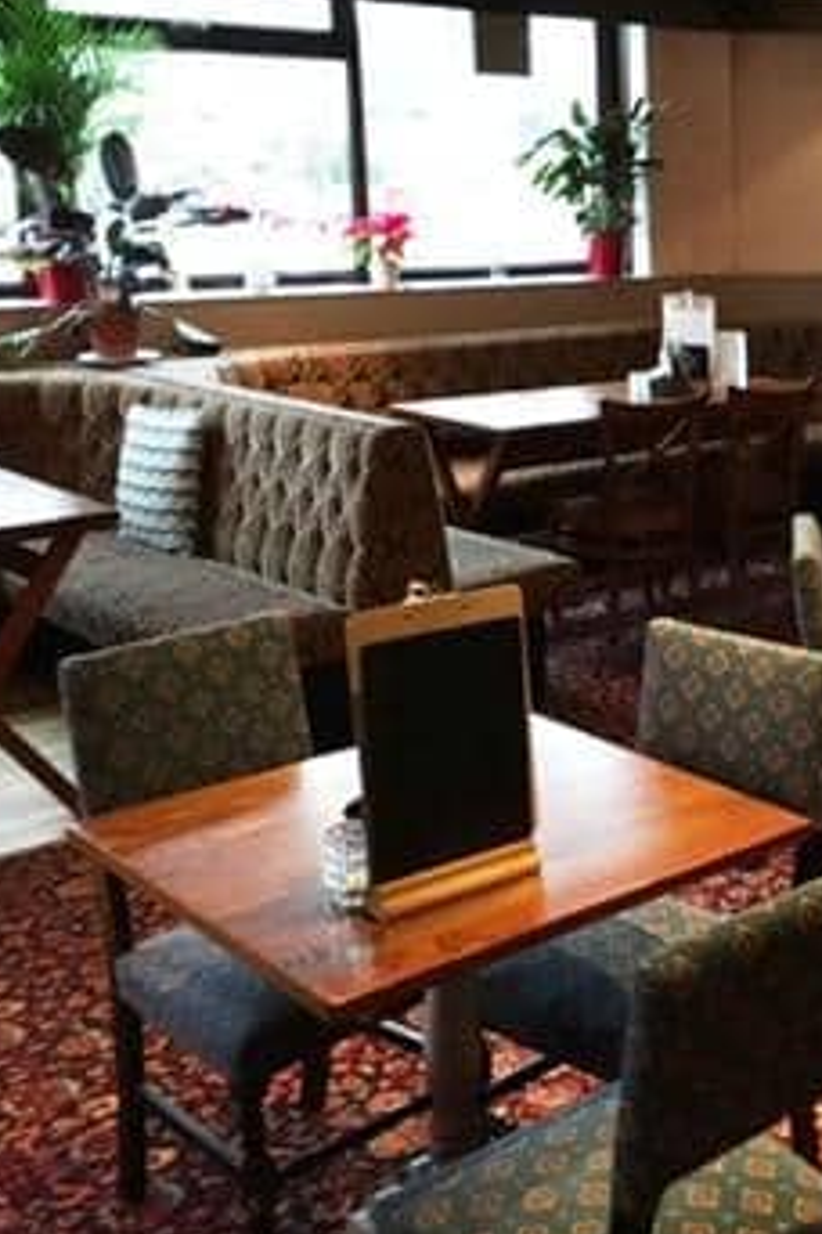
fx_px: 1610
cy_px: 559
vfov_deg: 41.9
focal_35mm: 47
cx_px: 845
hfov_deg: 26.9
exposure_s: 1/17
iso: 250
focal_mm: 4.15
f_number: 2.2
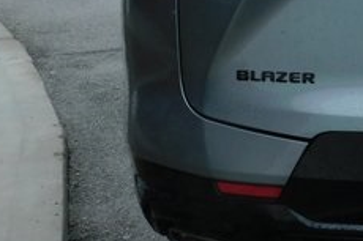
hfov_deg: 21.1
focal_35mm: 87
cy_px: 3
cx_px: 483
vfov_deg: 15.4
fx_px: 877
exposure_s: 1/640
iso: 125
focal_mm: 5.3
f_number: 3.2
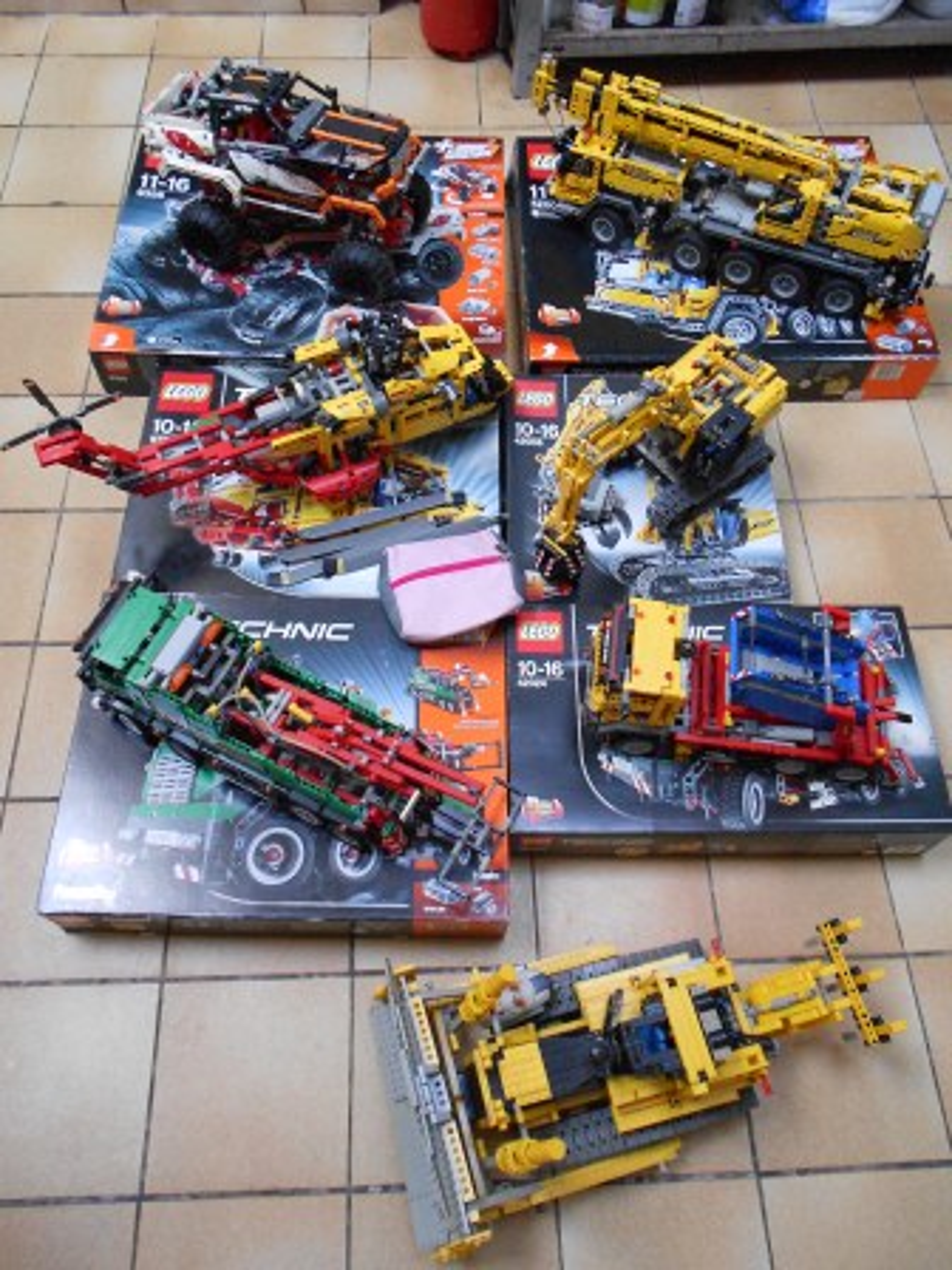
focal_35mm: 26
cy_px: 635
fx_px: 953
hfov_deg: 53.1
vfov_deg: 67.3
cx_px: 476
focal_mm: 4.6
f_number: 3.2
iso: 400
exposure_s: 1/30
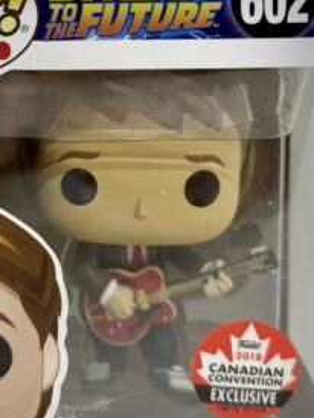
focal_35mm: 70
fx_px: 845
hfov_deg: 20.9
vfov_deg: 27.1
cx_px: 79
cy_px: 72
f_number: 1.78
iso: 64
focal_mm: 6.76
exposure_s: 1/246
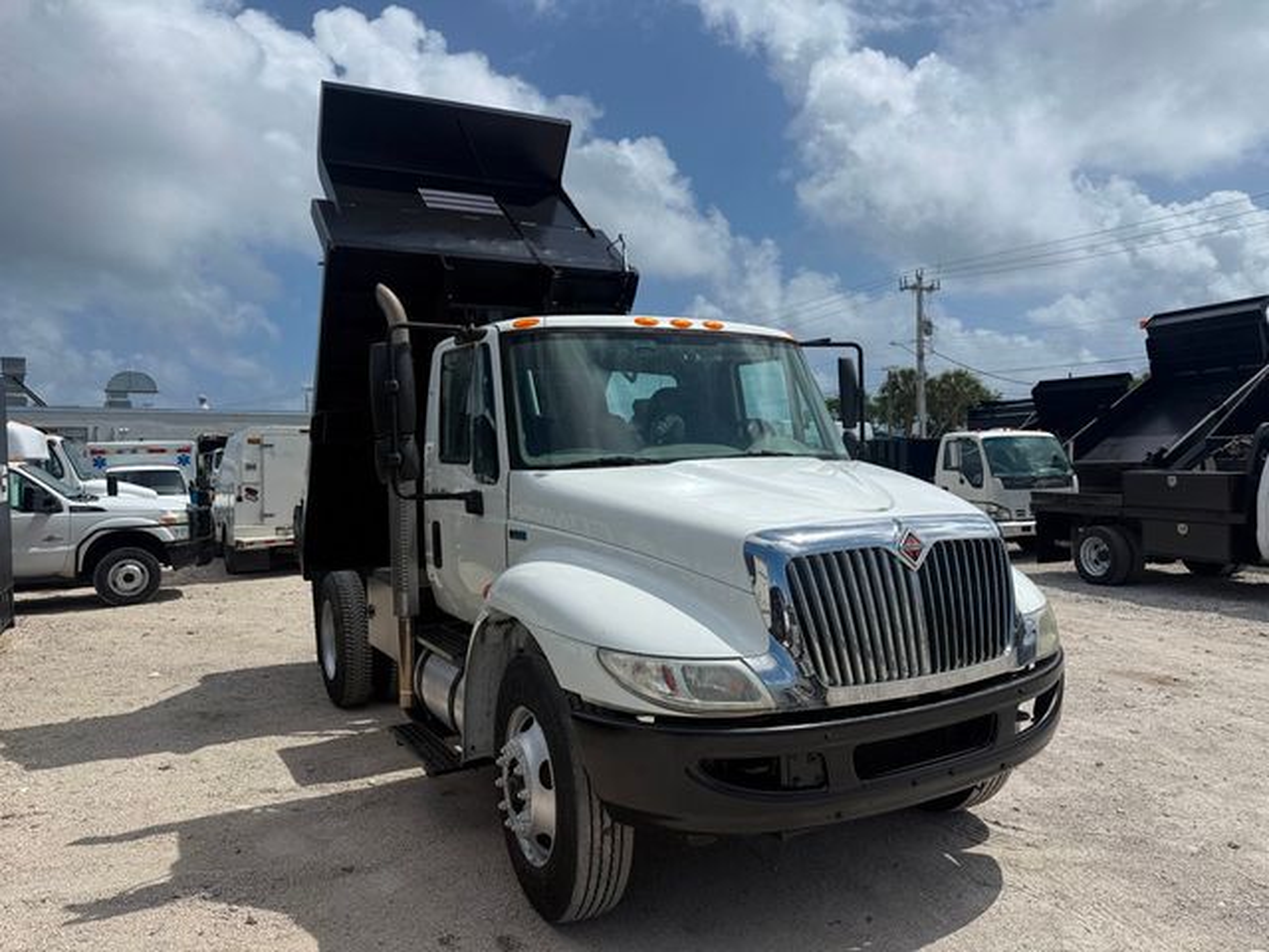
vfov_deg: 56.8
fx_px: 880
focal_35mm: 24
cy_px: 476
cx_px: 634
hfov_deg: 71.6
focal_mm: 6.76
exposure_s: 1/14286
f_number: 1.78
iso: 80
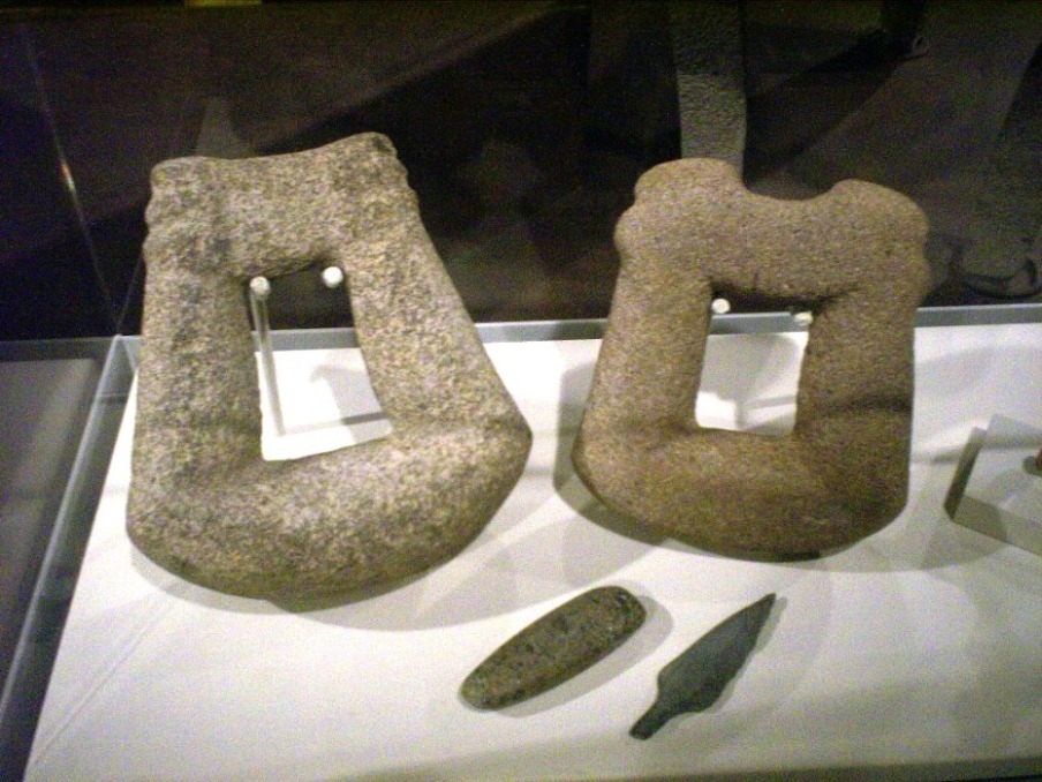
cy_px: 391
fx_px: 1084
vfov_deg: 39.7
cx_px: 521
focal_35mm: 36
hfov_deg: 51.4
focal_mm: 6
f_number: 4.5
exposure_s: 1/5.66
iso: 200
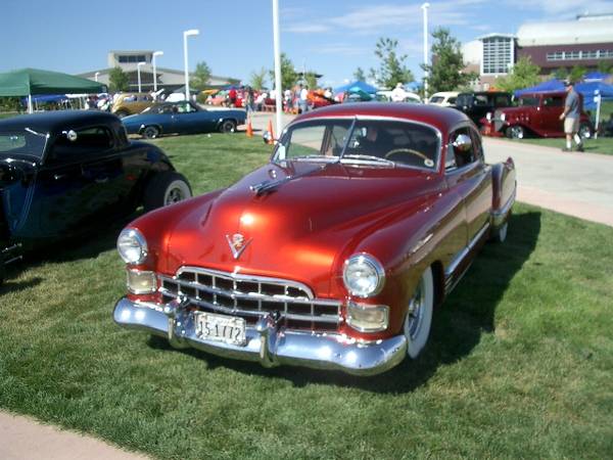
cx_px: 306
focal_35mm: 35
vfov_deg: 40.7
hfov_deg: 52.6
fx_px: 620
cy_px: 230
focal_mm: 5.8
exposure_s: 1/400
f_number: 4.3
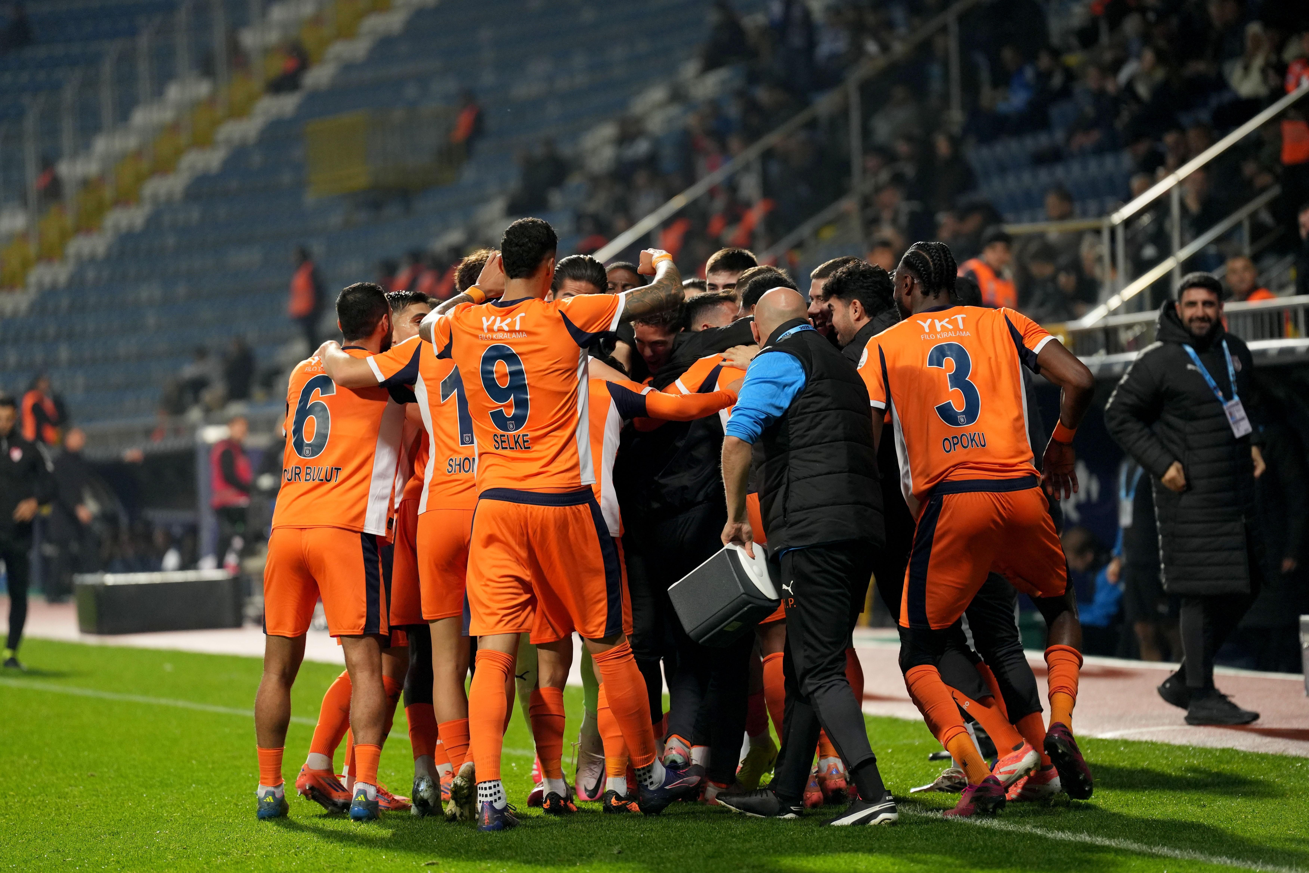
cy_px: 436
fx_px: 7272
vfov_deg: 6.9
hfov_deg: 10.3
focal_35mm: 200
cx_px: 654
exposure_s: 1/1250
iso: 2500
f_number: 2.8
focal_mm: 200
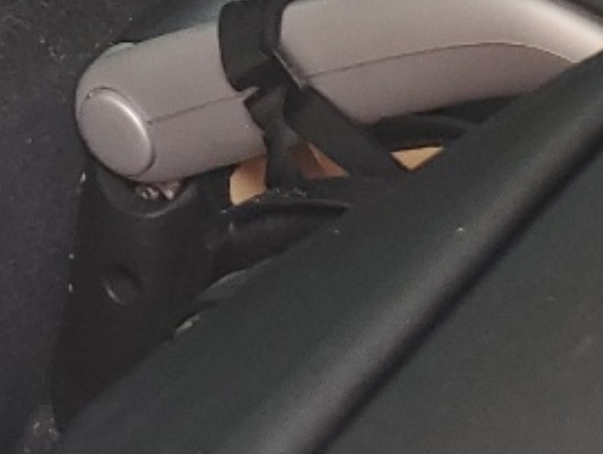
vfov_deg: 8.3
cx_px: -154
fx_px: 2685
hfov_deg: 12.5
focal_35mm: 154
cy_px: -870
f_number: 1.5
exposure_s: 1/60.2
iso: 54
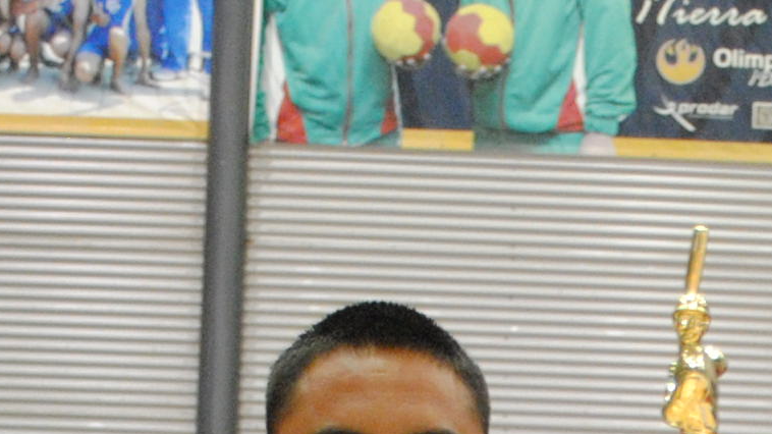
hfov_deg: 11.0
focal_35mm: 193
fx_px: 3950
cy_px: 1296
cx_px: 934
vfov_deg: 5.9
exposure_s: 1/15
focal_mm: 24
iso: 800
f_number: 4
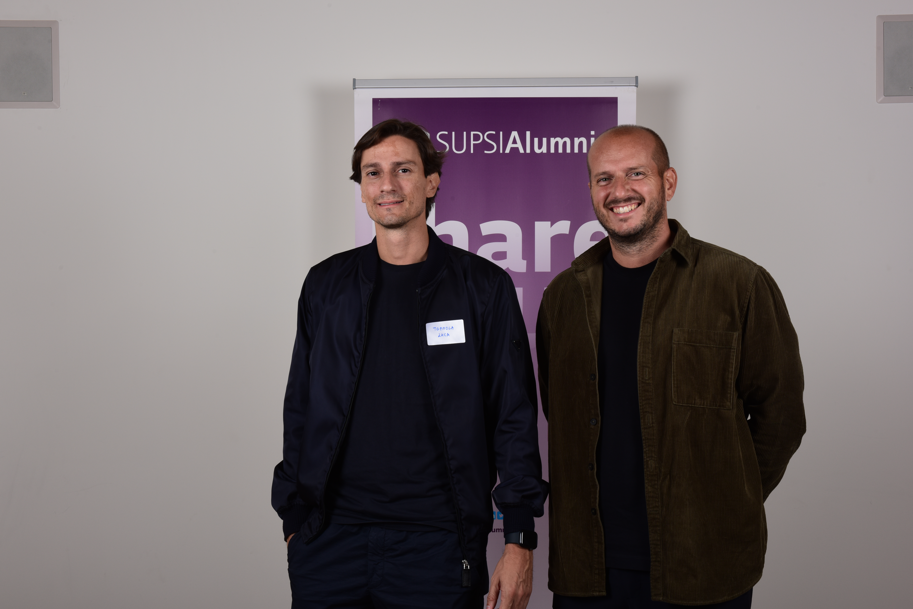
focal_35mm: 56
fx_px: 1421
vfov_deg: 24.2
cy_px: 304
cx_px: 456
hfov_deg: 35.6
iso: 250
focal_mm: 56
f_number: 13
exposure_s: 1/160
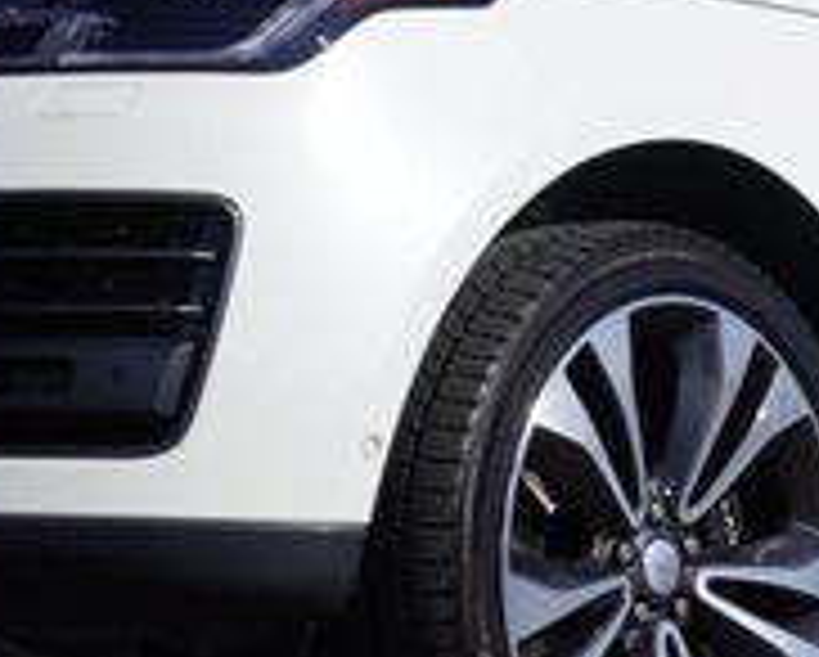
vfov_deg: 11.6
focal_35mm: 134
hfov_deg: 14.4
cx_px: 580
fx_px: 3243
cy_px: 216
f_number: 11
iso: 100
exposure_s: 1/250
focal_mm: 27
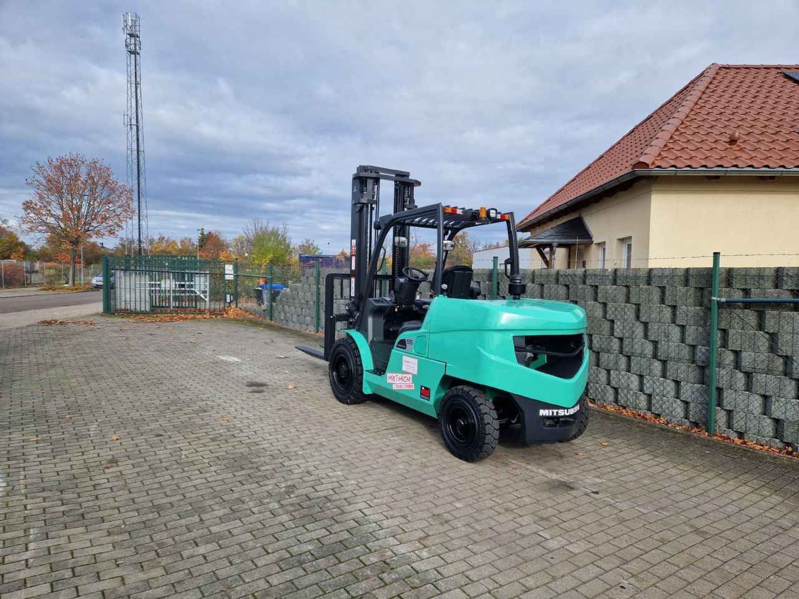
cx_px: 400
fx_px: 531
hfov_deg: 73.9
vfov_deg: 58.9
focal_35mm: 23
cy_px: 300
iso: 50
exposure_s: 1/946
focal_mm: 5.4
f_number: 1.8
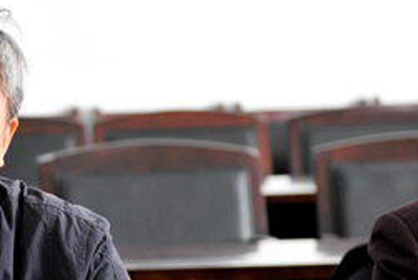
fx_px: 1720
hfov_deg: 13.5
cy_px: 258
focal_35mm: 148
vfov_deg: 9.3
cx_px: -60
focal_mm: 62
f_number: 3.5
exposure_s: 1/125
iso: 800
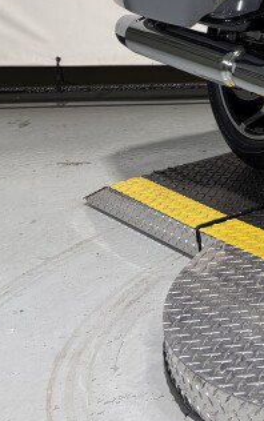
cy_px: -56
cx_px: 583
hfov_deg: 12.0
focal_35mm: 93
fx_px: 1069
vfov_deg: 21.1
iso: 40
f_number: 1.6
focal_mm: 5.96
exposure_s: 1/120
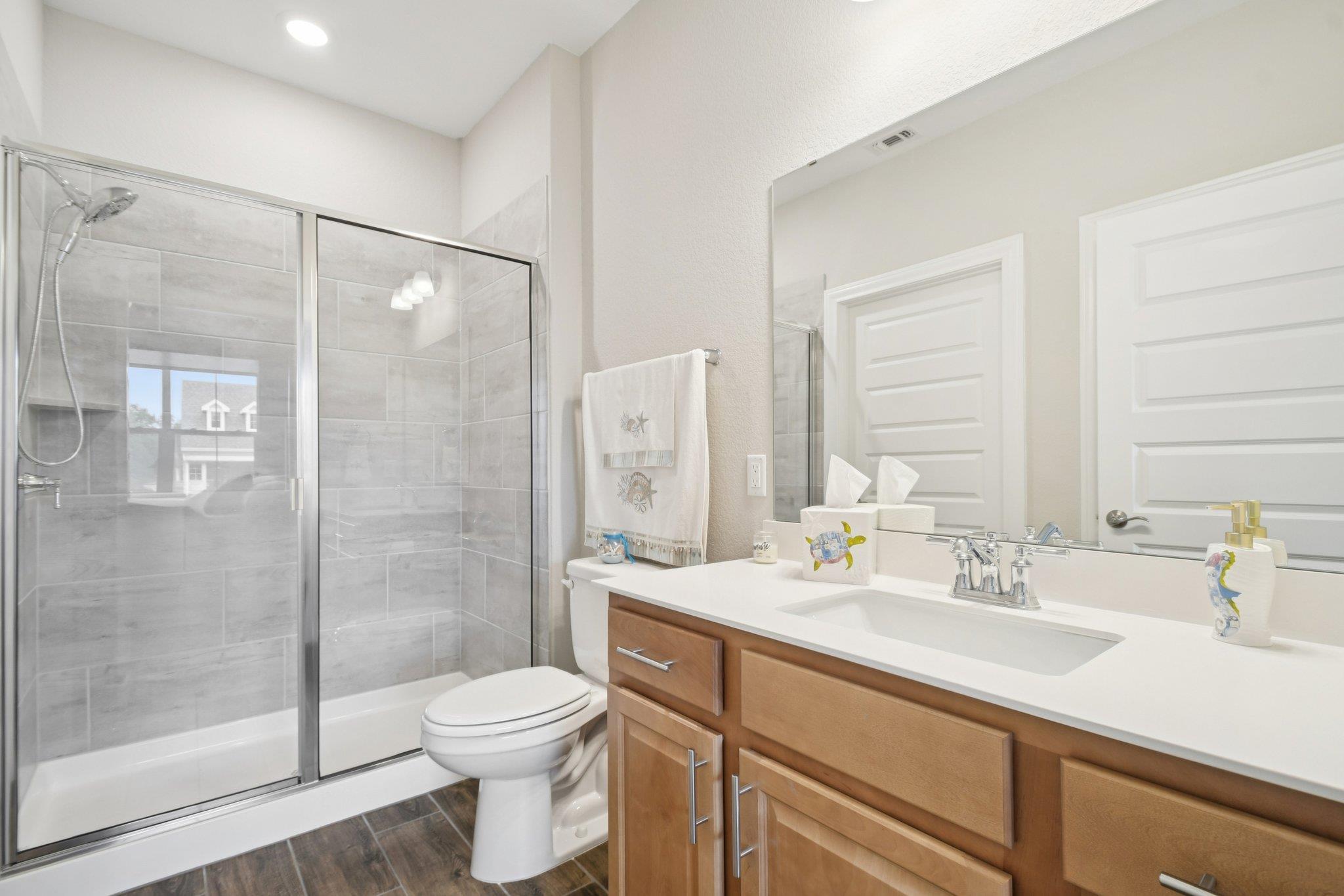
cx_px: 672
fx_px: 560
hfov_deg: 100.4
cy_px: 448
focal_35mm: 15
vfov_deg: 77.3
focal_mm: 10
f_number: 8
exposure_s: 1/10
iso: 400
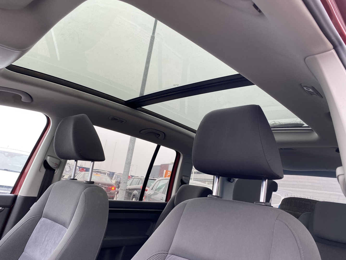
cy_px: 130
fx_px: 260
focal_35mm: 26
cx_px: 173
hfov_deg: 67.3
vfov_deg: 53.1
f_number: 1.8
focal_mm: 4.25
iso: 80
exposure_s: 1/121
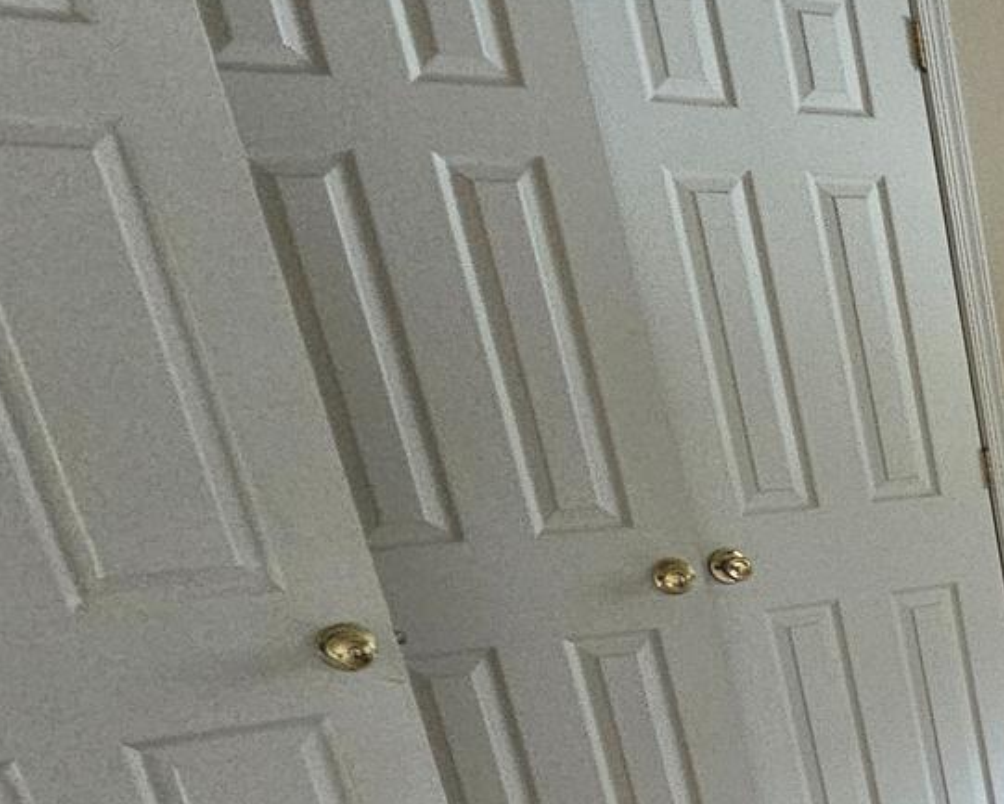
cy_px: 899
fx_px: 1427
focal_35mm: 48
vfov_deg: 28.4
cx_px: 1722
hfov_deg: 23.6
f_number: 2.2
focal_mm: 2.2
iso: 400
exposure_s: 1/30
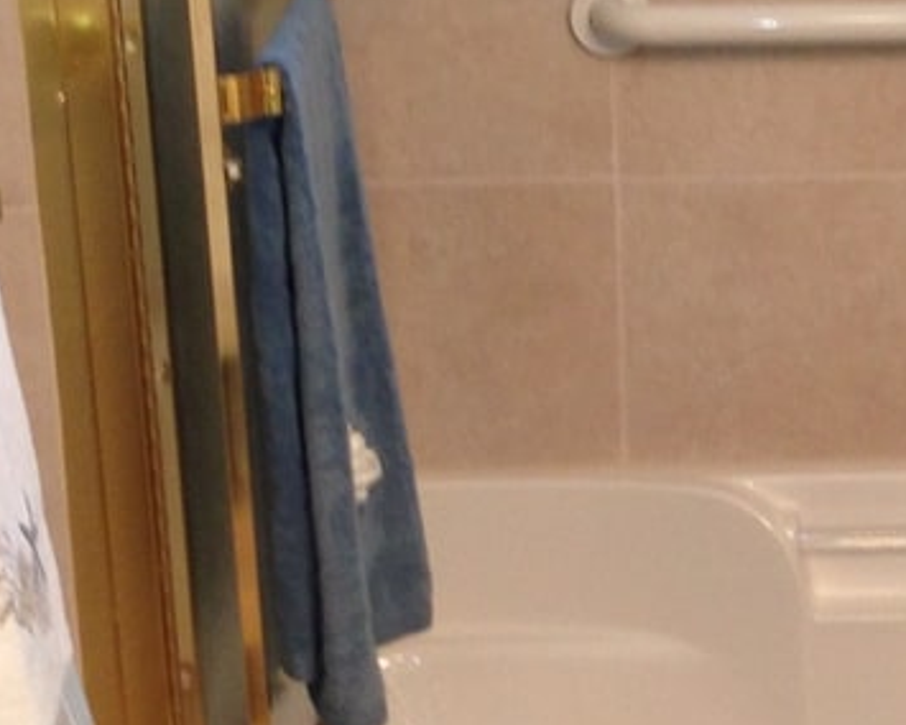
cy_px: 439
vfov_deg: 12.7
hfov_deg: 15.6
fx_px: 3245
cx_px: 923
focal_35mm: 121
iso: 80
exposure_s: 1/20
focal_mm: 4.13
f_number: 2.4
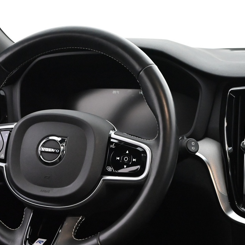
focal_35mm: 73
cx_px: 131
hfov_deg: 23.6
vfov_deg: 23.6
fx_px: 585
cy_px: 149
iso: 6400
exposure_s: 1/60
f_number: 5
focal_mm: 34.5
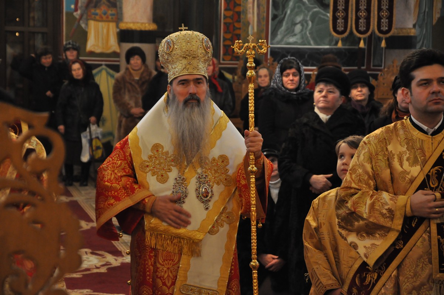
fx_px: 1663
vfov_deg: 10.1
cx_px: 222
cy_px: 148
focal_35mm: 135
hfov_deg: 15.2
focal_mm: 90
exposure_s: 1/20
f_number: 5.6
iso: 1600
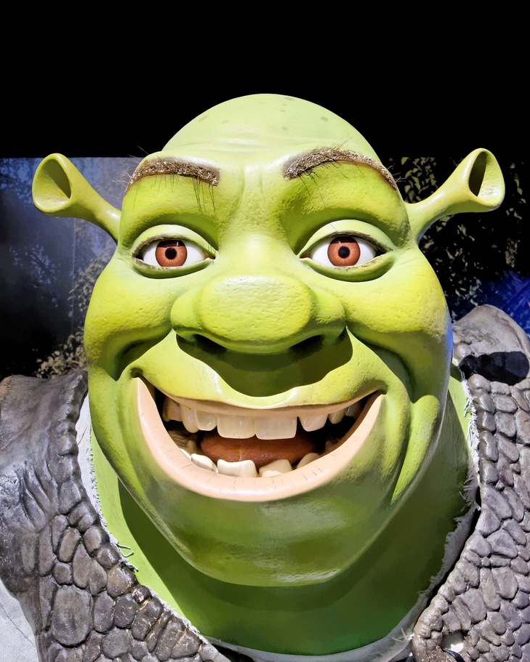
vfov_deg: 58.8
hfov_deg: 48.5
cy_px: 325
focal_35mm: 30
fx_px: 588
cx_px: 272
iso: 640
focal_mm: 6
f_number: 2.5
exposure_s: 1/20
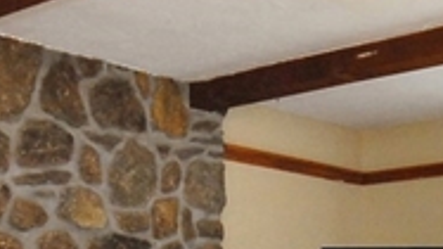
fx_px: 1010
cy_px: 417
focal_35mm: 86
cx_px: 327
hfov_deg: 24.5
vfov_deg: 13.0
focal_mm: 10
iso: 640
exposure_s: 1/25
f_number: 5.6
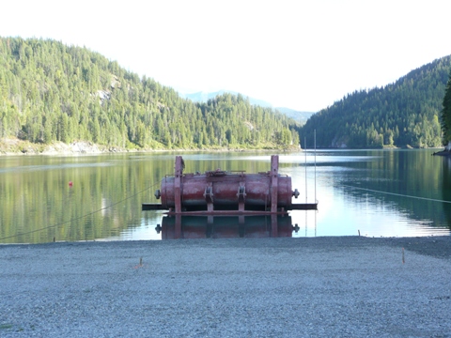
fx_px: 586
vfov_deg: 32.2
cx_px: 226
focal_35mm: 45
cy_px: 169
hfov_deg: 42.1
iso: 100
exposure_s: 1/100
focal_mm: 7.3
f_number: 4.1
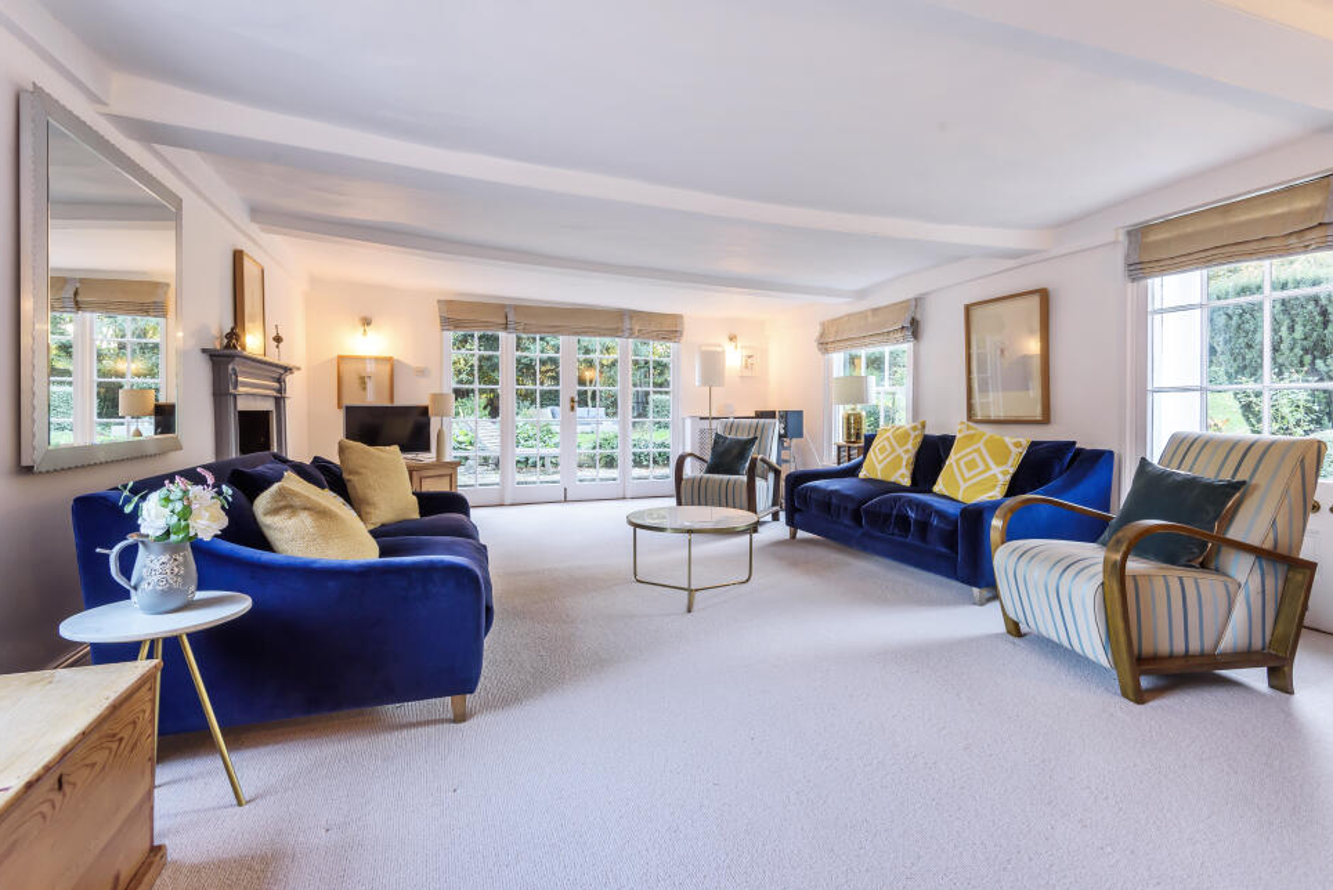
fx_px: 630
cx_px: 693
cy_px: 428
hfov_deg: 93.2
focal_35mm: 17
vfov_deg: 70.5
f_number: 8
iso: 400
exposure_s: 1/6
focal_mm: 16
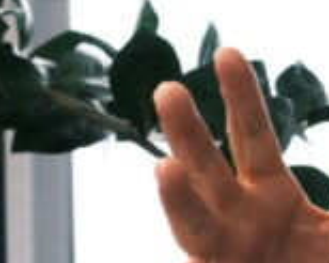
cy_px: 246
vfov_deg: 6.0
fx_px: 2491
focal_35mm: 256
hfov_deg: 7.5
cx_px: 359
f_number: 3.2
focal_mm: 27
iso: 1600
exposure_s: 1/180
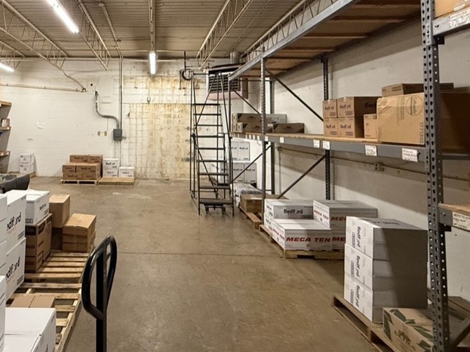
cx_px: 146
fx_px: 312
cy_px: 111
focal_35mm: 23
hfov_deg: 71.1
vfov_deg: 57.3
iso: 640
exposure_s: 1/60
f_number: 2.2
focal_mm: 2.22
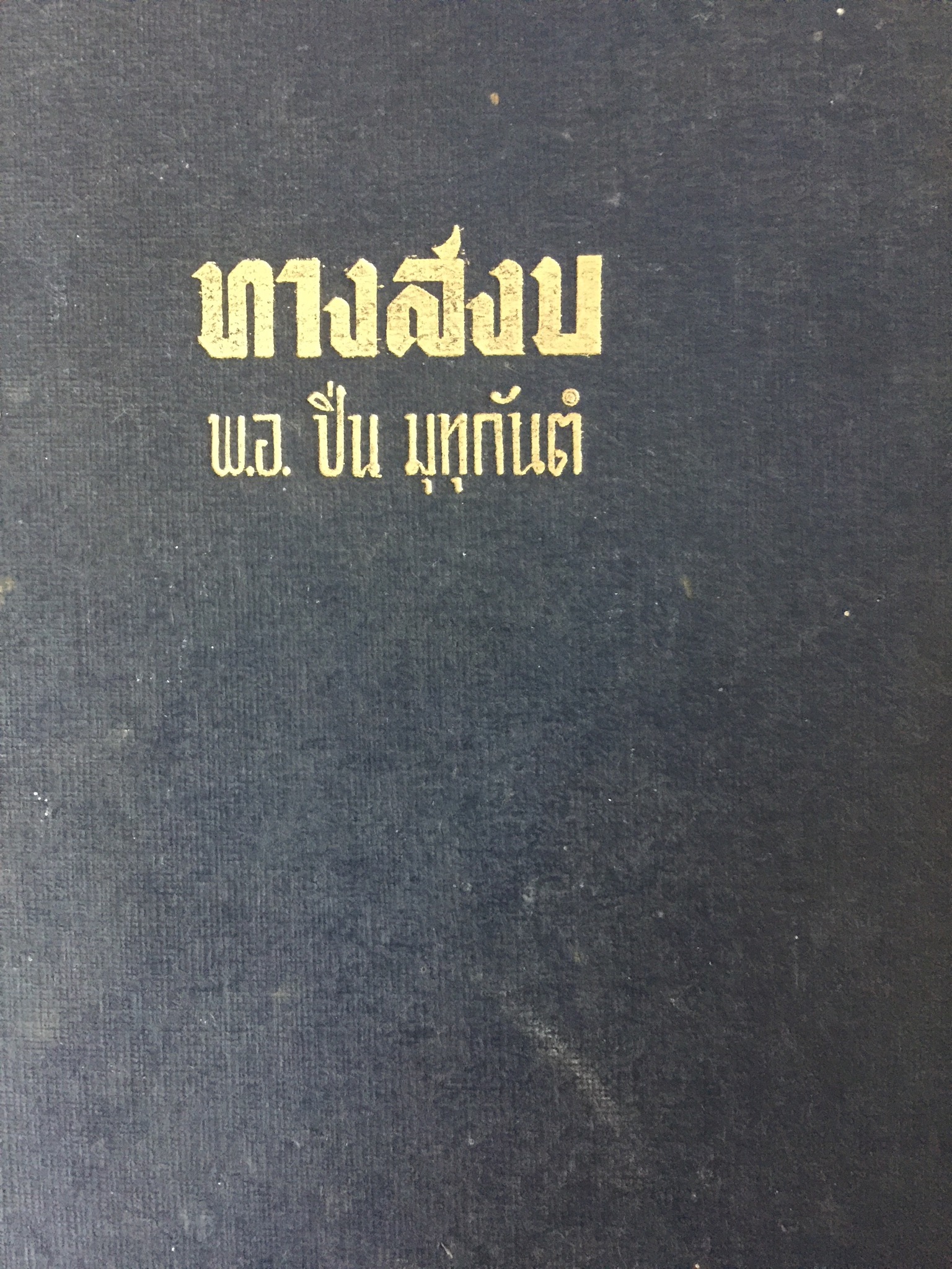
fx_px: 1063
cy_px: 634
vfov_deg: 61.7
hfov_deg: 48.2
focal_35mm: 29
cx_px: 476
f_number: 2.2
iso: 200
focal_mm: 4.15
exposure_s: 1/8
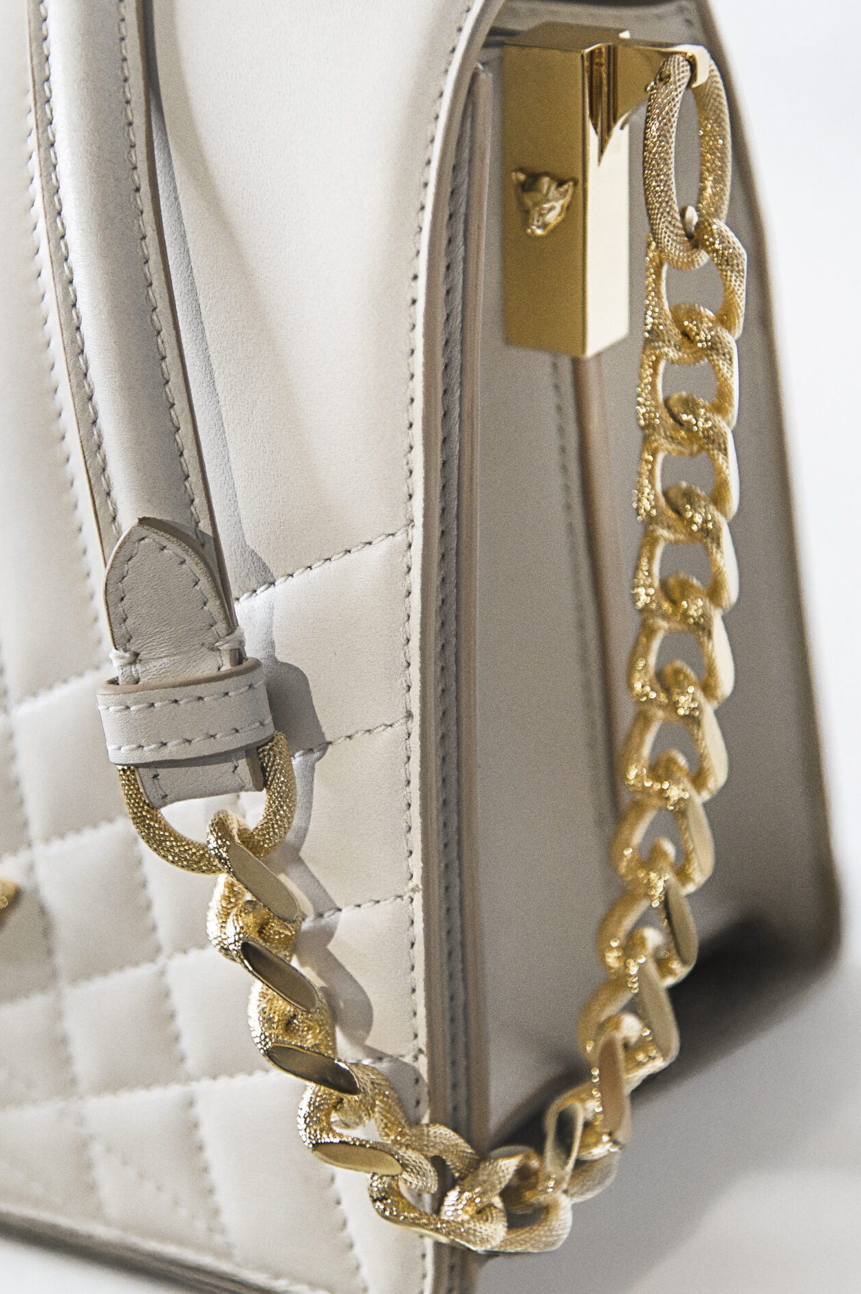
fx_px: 4203
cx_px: 353
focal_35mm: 117
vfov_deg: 17.5
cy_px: 574
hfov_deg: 11.7
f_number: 4
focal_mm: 86
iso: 1000
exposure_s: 1/100
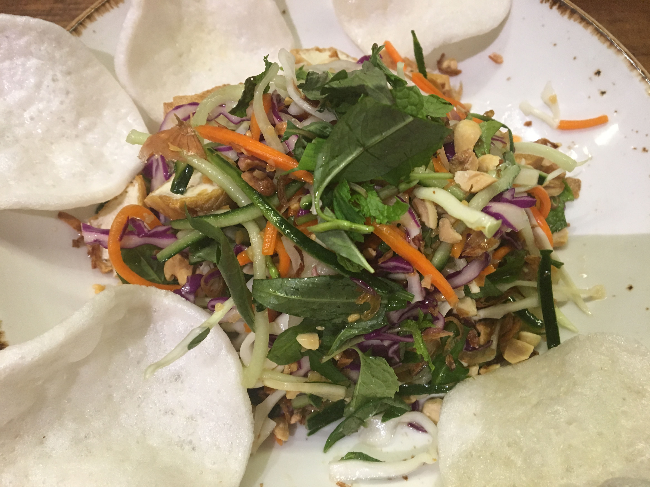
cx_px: 325
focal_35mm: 29
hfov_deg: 61.7
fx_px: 545
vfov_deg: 48.2
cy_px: 244
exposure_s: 1/33
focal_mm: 4.15
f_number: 2.2
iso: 160
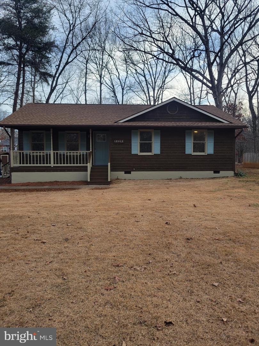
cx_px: 130
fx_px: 259
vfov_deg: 67.3
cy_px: 173
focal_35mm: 26
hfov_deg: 53.1
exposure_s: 1/470
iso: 40
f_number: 1.8
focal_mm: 5.4
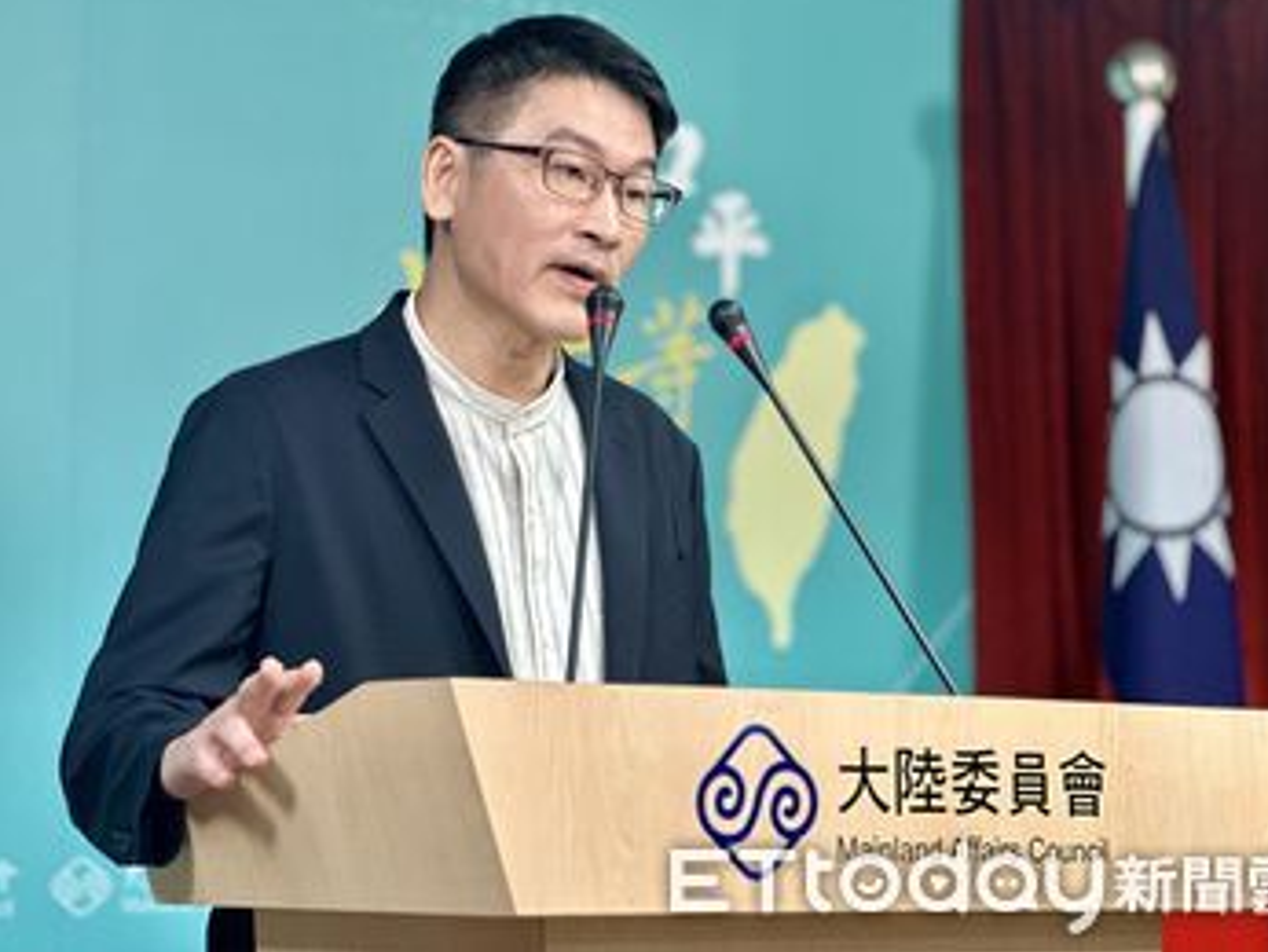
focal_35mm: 89
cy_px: 406
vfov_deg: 16.6
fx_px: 3262
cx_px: 605
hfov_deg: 22.0
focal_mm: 9
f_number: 2.8
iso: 160
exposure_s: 1/60
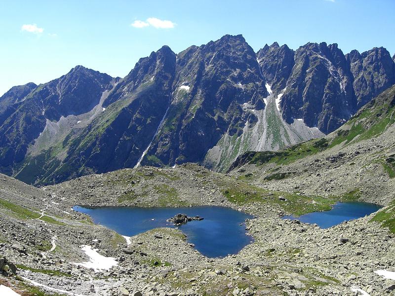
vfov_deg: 37.7
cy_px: 148
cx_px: 198
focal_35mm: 38
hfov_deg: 49.0
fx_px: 434
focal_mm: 6.3
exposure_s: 1/400
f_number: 4.4
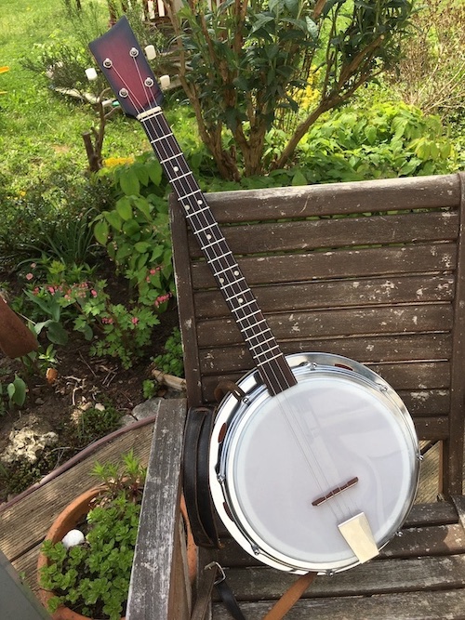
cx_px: 232
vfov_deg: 61.7
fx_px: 520
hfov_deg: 48.2
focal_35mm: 29
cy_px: 310
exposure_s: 1/686
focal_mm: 4.15
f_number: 2.2
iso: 25
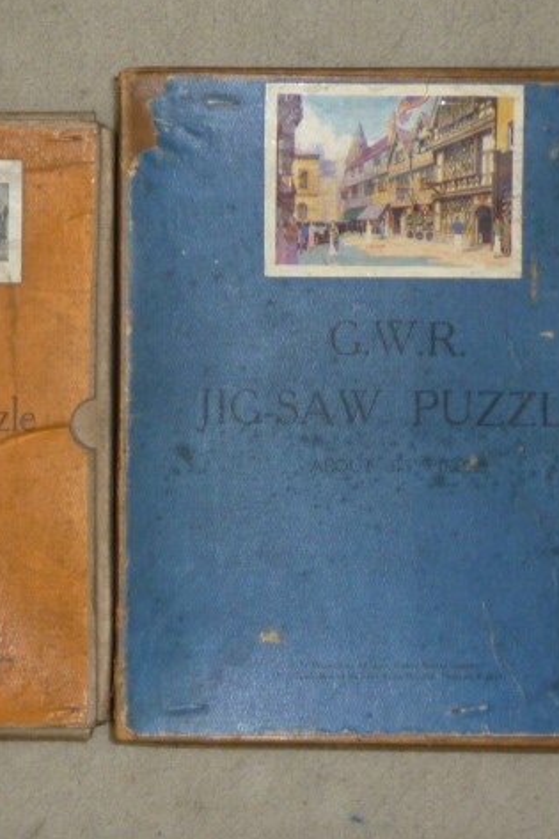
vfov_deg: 24.5
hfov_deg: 16.4
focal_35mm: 83
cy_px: 415
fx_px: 1934
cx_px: 224
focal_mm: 5.3
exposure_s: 1/30
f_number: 3.3
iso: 100
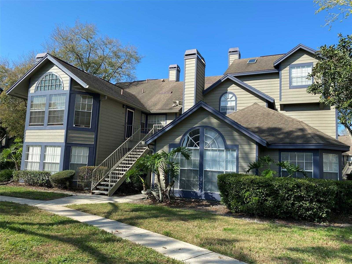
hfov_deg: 67.3
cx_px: 176
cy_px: 132
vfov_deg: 53.1
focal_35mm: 26
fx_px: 264
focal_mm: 4.25
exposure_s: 1/1727
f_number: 1.8
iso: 32
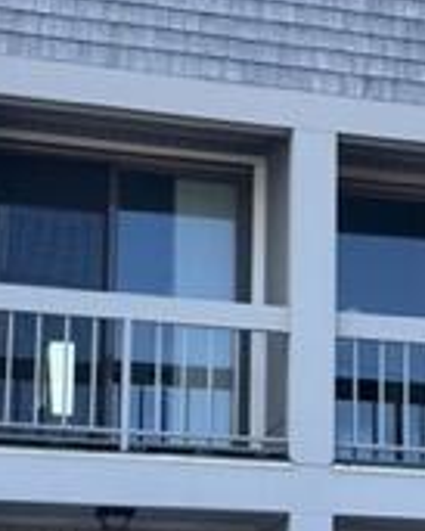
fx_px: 1492
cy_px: 453
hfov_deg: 16.1
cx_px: 329
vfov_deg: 19.9
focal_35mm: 95
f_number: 1.6
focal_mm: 5.96
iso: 50
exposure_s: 1/1178
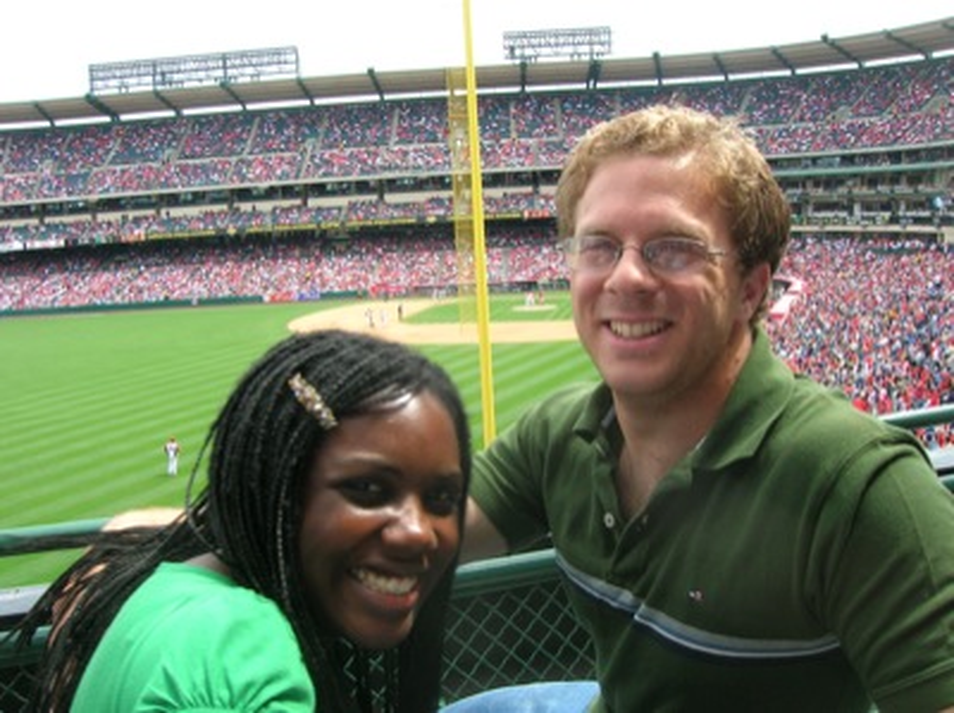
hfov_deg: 54.0
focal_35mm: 34
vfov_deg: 41.7
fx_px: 936
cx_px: 477
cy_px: 356
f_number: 4.9
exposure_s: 1/132
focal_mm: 5.7
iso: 50
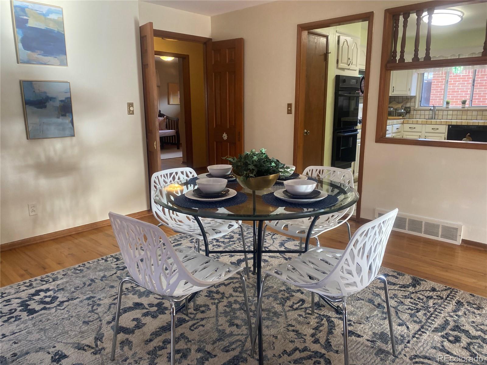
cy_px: 182
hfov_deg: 67.3
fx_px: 366
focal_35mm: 26
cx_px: 244
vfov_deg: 53.1
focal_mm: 4.25
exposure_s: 1/60
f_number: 1.8
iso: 80
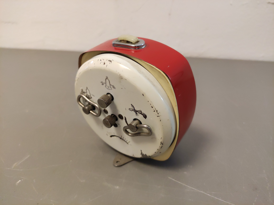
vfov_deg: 54.9
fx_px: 198
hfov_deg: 69.4
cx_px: 137
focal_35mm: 25
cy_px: 102
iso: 622
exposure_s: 1/50
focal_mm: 5.43
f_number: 1.89
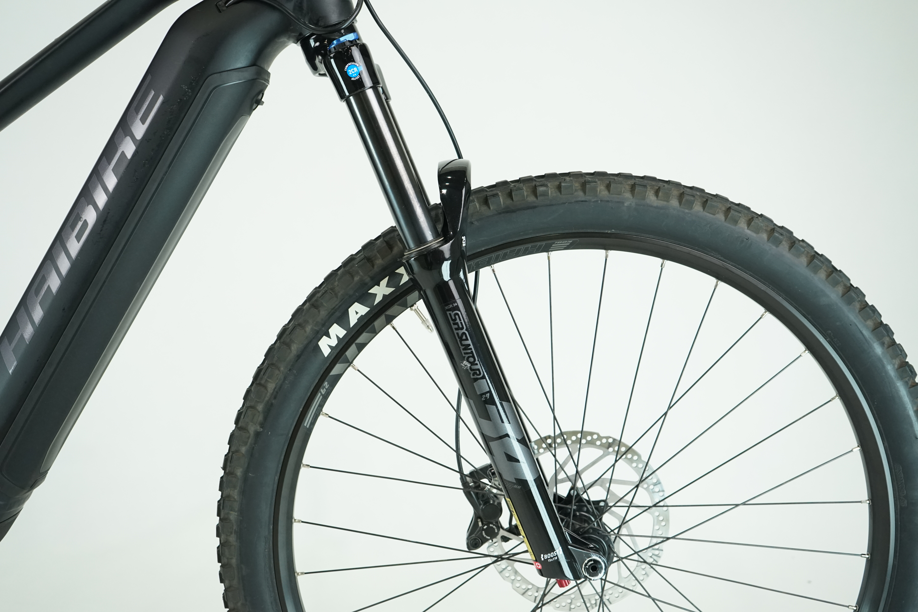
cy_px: 306
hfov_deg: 54.4
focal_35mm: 35
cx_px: 459
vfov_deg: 37.9
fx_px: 892
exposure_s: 1/200
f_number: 5.6
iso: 1600
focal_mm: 35
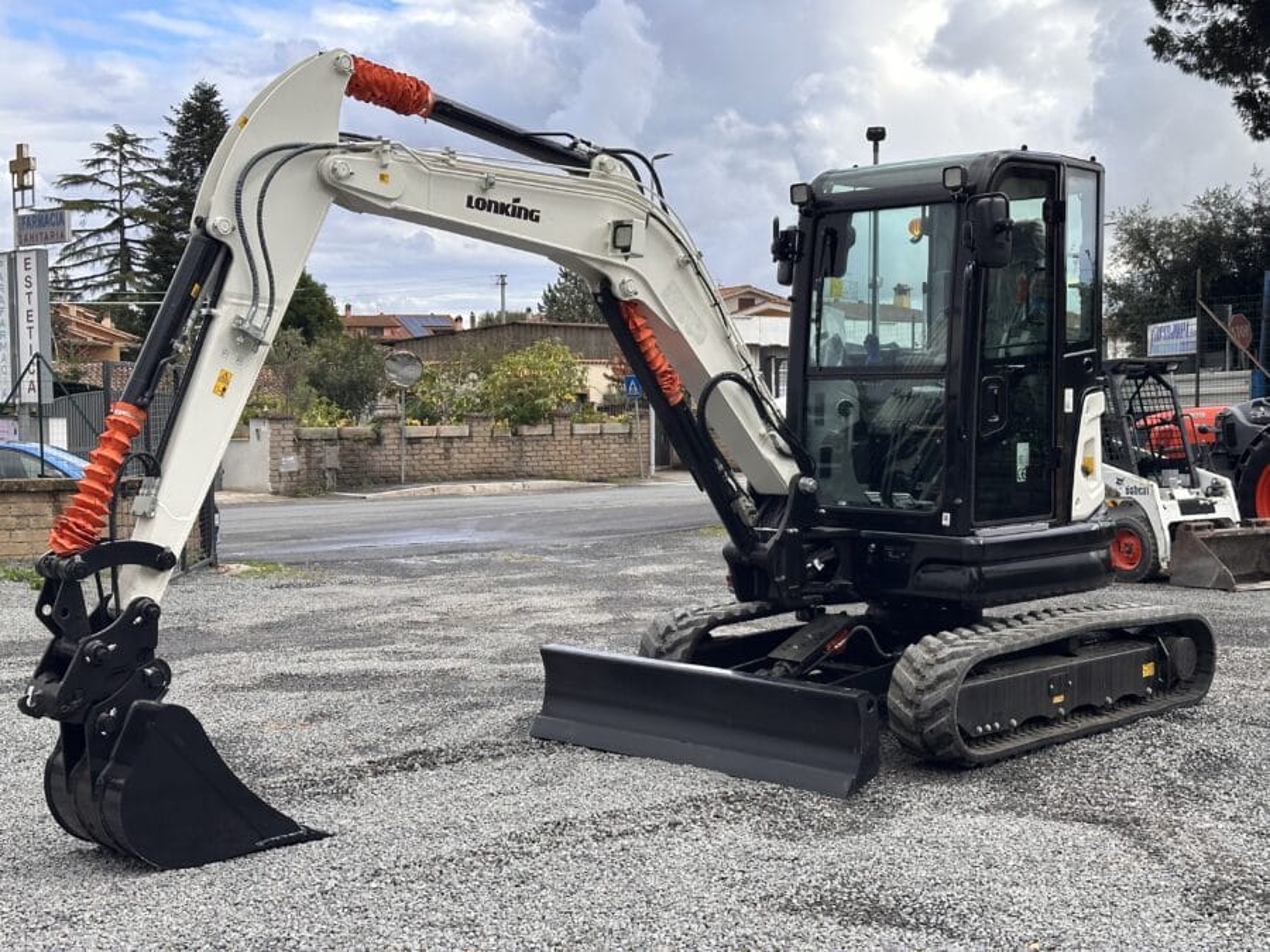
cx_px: 635
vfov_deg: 30.3
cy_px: 476
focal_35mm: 48
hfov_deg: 39.7
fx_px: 1761
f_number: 1.78
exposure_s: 1/1242
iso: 64
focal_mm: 6.86
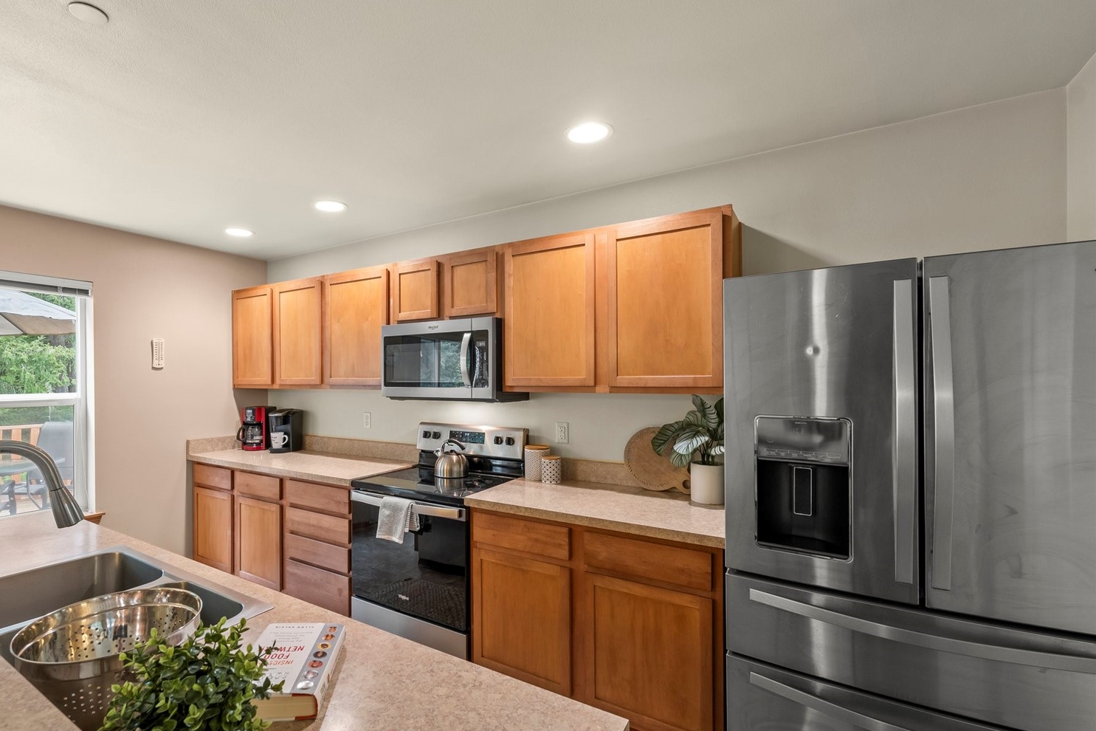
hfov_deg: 96.1
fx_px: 487
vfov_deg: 73.7
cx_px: 471
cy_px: 376
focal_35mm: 16
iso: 400
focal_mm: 14
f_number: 8
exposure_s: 1/2.5
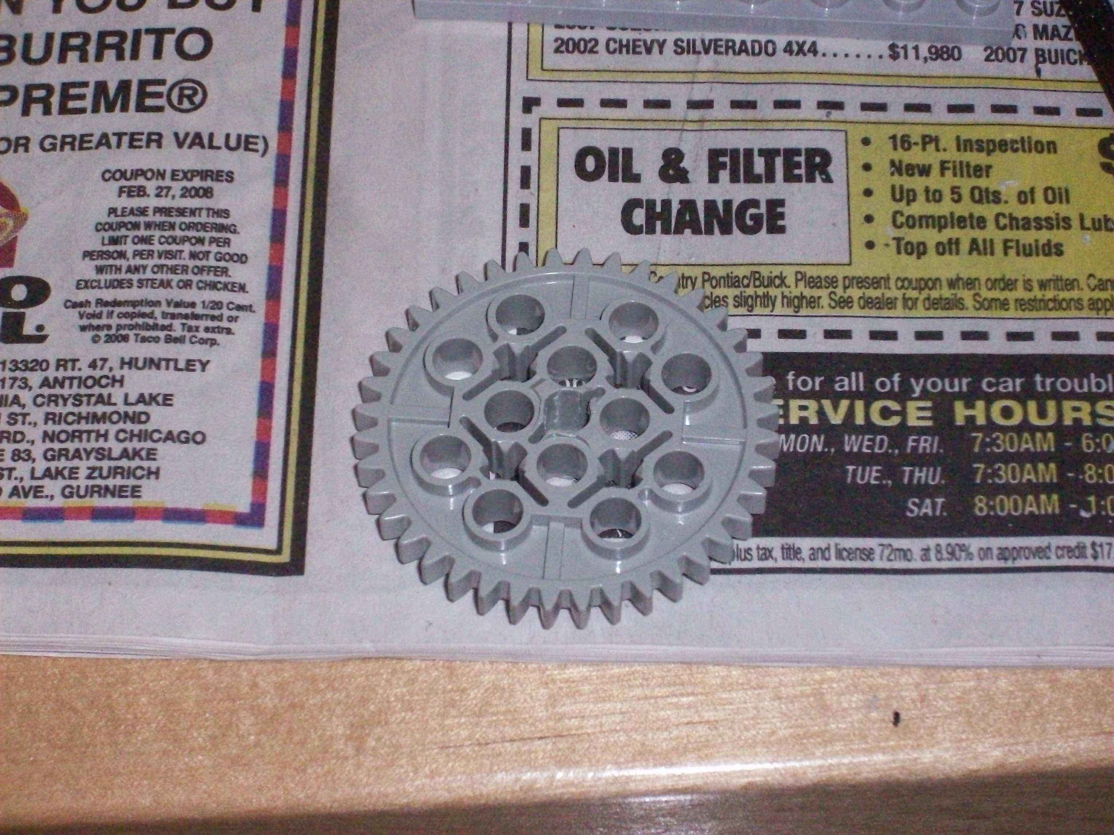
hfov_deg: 17.7
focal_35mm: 111
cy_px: 418
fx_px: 3572
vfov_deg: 13.3
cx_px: 557
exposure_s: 1/257
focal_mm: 18.6
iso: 800
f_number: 5.2
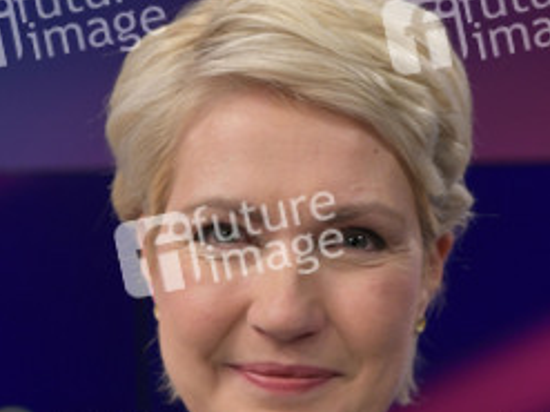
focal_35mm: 109
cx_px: 294
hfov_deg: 18.1
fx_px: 1731
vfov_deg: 13.5
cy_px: 356
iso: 1600
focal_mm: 70
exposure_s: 1/200
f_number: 6.3
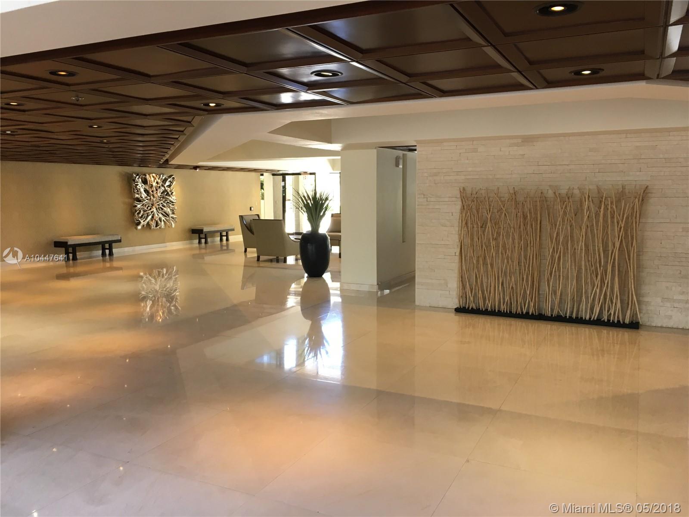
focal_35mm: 29
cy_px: 258
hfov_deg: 61.7
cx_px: 344
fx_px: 577
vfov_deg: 48.2
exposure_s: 1/30
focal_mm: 4.15
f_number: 2.2
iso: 64
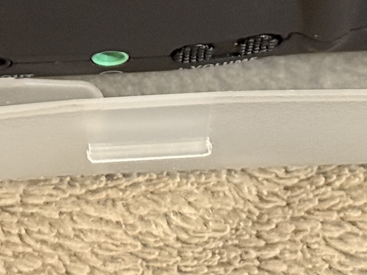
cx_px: 117
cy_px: -296
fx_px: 2152
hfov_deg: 9.7
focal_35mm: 203
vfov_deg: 7.0
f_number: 1.78
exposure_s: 1/33
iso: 500
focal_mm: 6.76
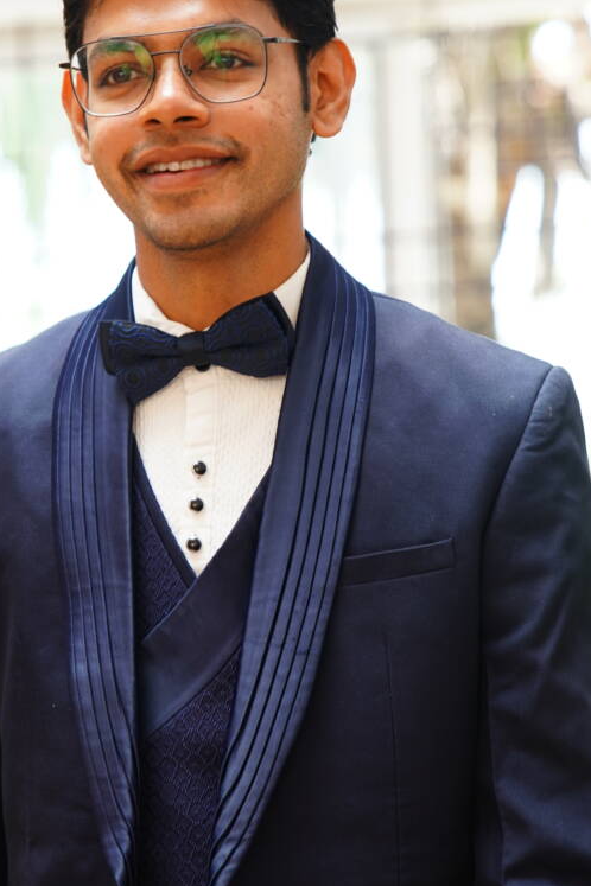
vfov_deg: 17.3
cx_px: 206
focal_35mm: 118
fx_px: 2906
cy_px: 471
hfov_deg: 11.6
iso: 500
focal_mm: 70
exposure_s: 1/200
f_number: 2.8
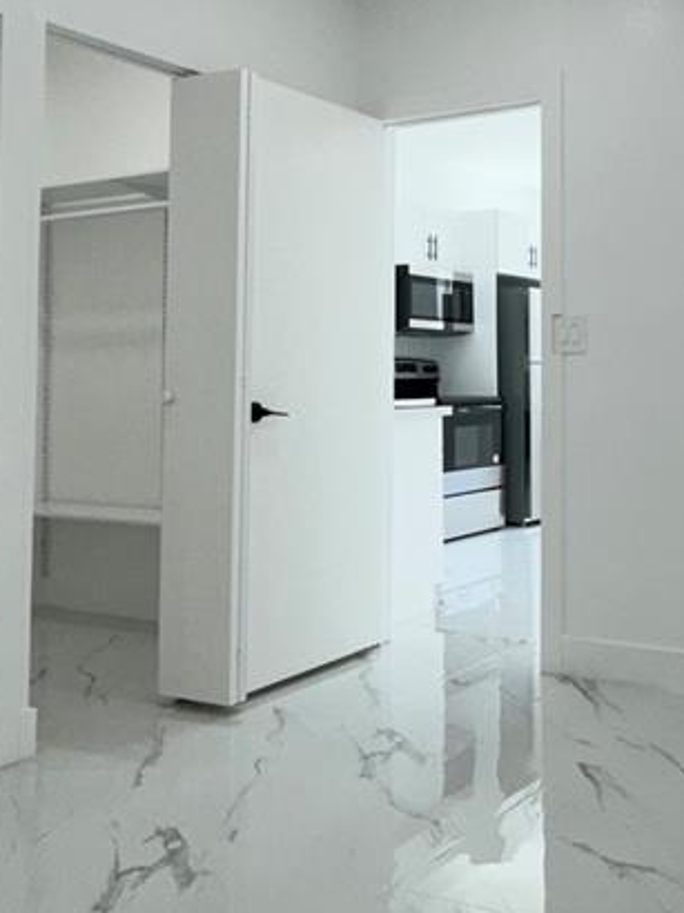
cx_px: 577
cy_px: 332
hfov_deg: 33.7
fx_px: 1081
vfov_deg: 45.3
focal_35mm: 41
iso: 64
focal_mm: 2.22
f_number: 2.2
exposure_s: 1/120
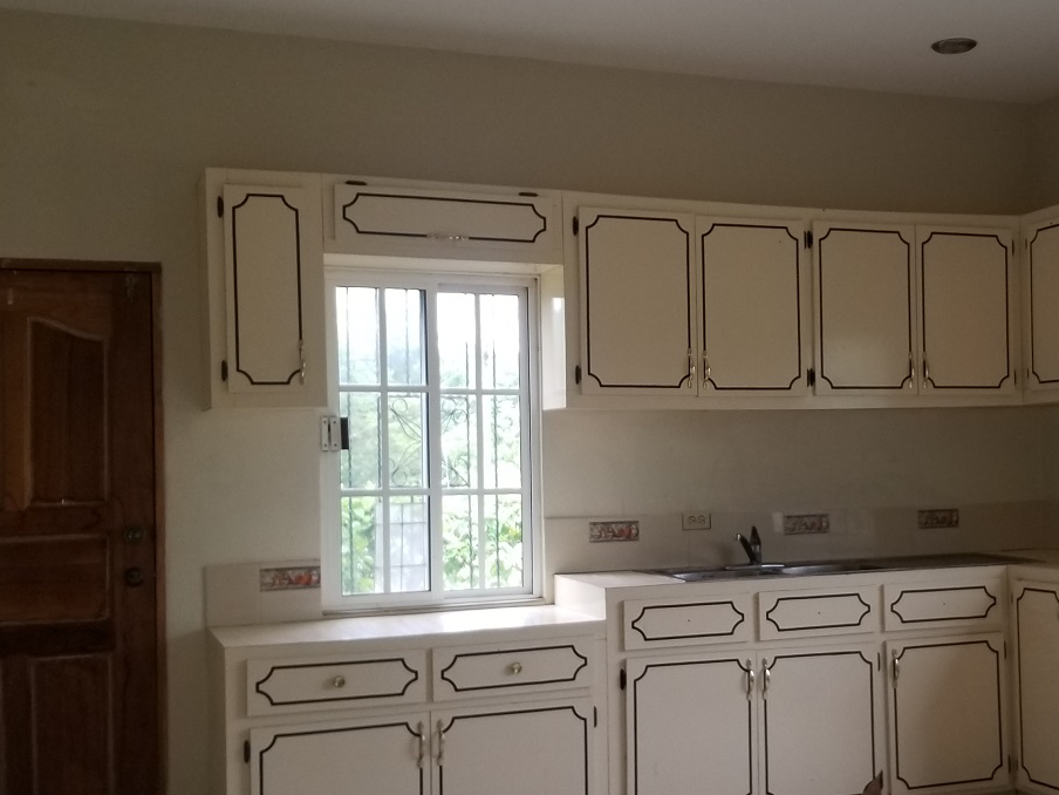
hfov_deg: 40.3
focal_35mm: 46
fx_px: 1407
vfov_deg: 31.5
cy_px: 461
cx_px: 766
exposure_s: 1/100
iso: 80
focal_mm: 4.25
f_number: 1.7
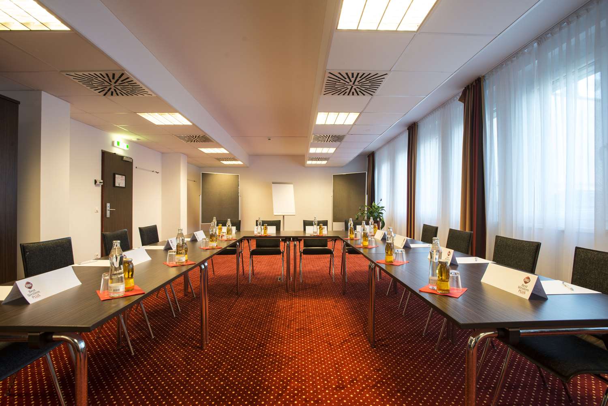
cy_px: 203
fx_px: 287
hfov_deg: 93.3
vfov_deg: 70.5
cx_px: 304
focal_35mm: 17
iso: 500
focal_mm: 17
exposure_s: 1/6
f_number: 9
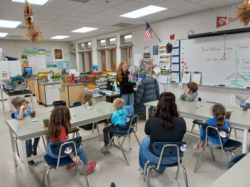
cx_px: 125
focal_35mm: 26
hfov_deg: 67.3
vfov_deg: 53.1
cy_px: 94
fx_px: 188
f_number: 1.8
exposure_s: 1/60
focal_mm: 3.98
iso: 125
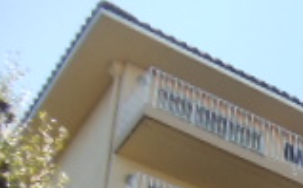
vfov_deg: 6.7
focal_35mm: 188
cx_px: 581
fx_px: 1551
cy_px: 420
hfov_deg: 10.4
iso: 100
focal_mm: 6
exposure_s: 1/400
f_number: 3.5
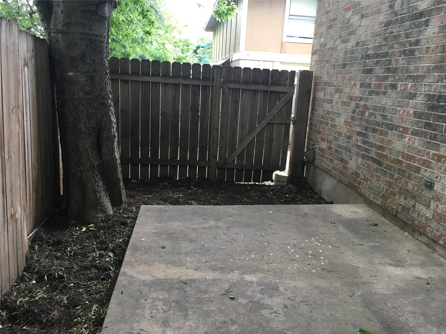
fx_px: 374
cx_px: 223
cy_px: 167
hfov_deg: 61.7
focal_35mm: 29
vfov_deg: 48.2
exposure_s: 1/30
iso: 40
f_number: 2.2
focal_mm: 4.15
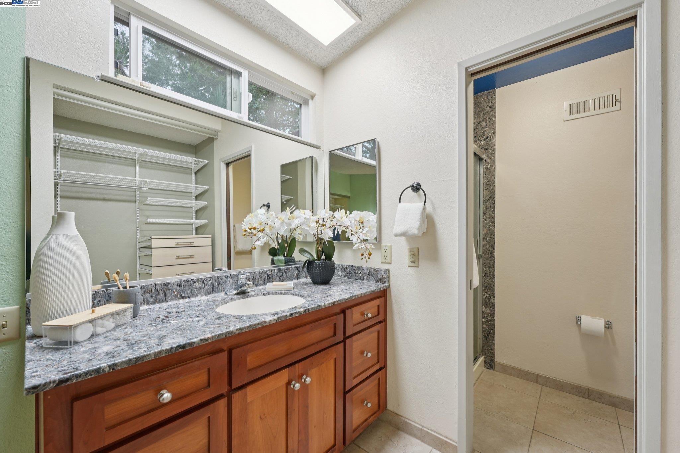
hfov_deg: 104.3
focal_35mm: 14
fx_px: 264
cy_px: 226
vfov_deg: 81.2
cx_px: 340
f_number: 8
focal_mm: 14
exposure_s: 1/20
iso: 800
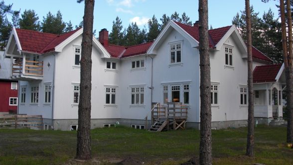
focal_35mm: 40
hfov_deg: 50.5
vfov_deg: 29.7
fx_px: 311
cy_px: 80
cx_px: 146
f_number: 2.8
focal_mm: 6.3
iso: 50
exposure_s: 1/400
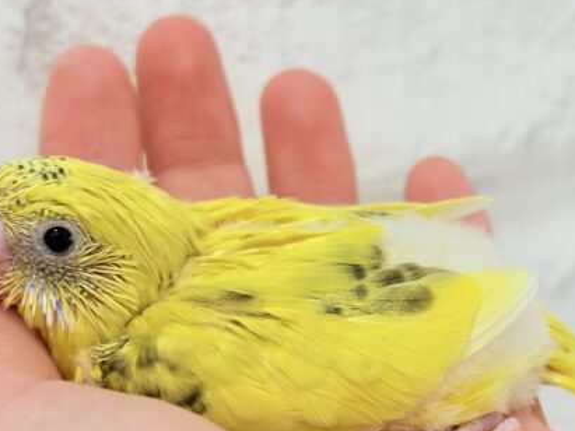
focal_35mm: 81
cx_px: 371
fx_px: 1345
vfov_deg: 18.1
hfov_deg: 24.0
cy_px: 299
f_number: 1.6
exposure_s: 1/100
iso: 80
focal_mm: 5.96
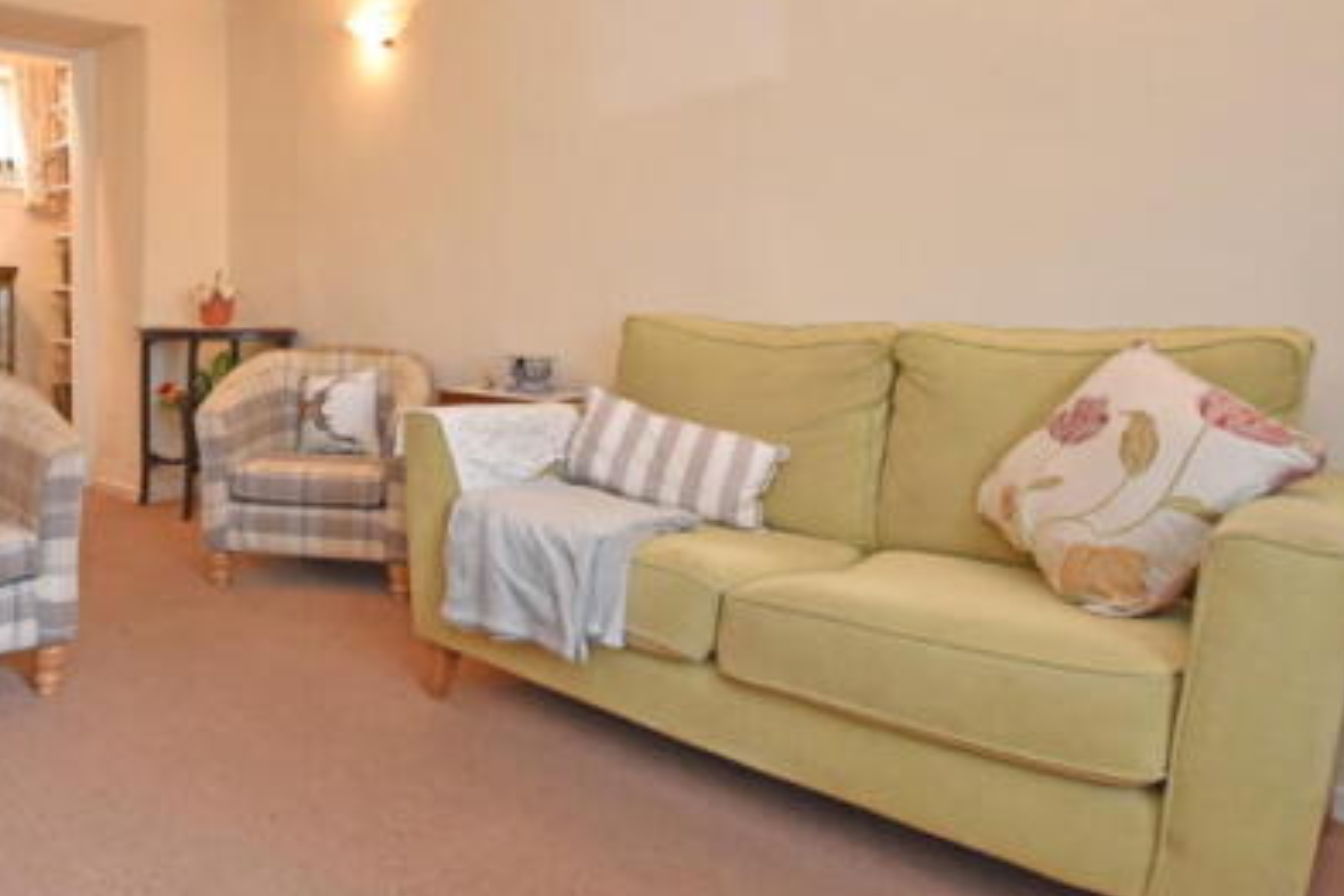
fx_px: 933
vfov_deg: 50.4
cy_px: 303
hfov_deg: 66.7
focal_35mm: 25
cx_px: 323
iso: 1250
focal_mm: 10
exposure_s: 1/125
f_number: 4
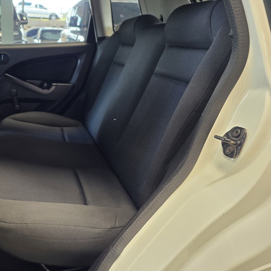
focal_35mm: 35
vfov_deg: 47.2
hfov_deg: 44.6
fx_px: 310
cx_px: 49
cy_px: 130
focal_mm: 6.25
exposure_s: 1/100
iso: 160
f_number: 1.7
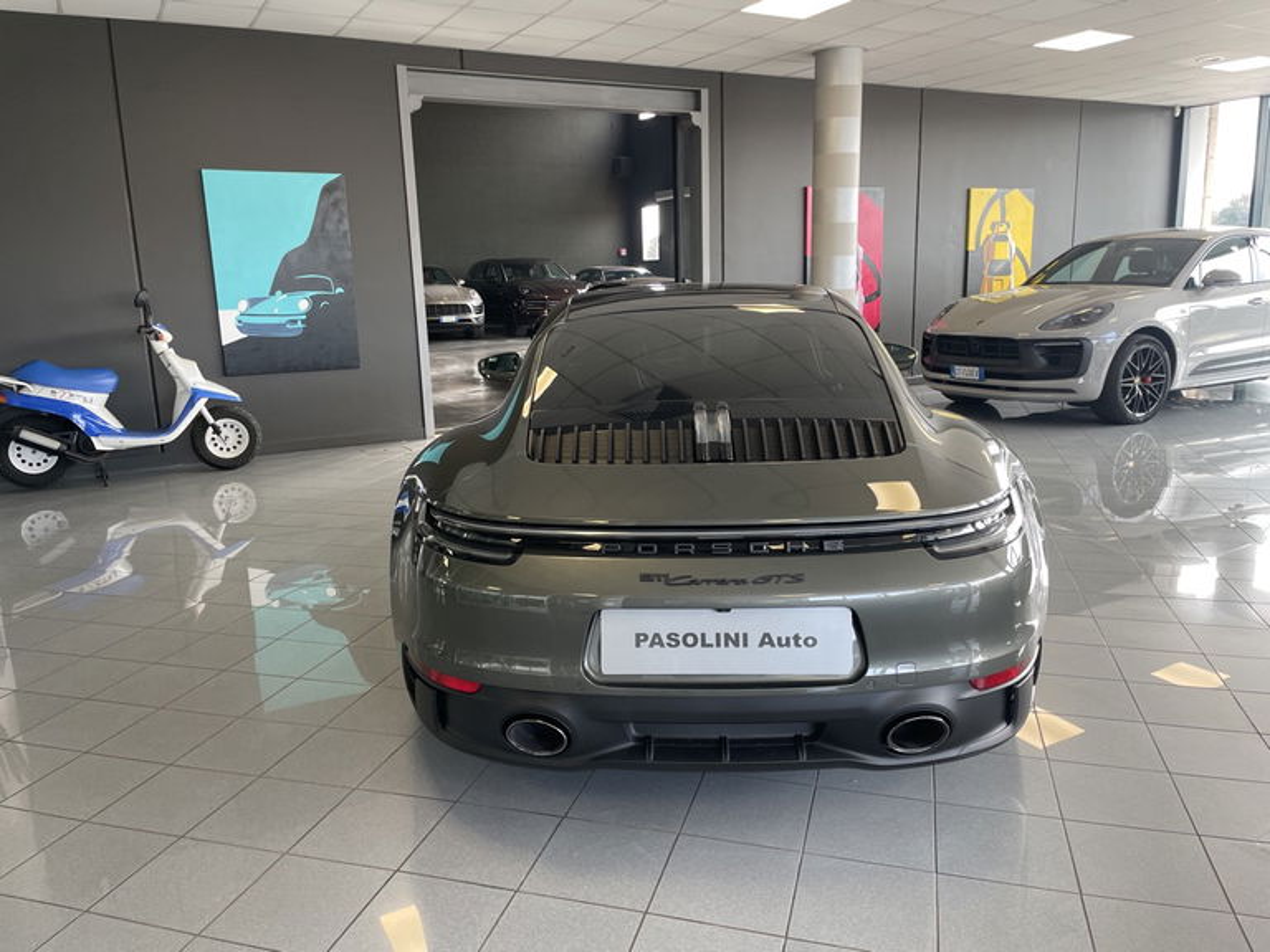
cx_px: 635
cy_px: 476
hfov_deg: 67.3
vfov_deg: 53.1
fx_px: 954
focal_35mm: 26
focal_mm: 4.2
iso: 80
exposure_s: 1/100
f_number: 1.6
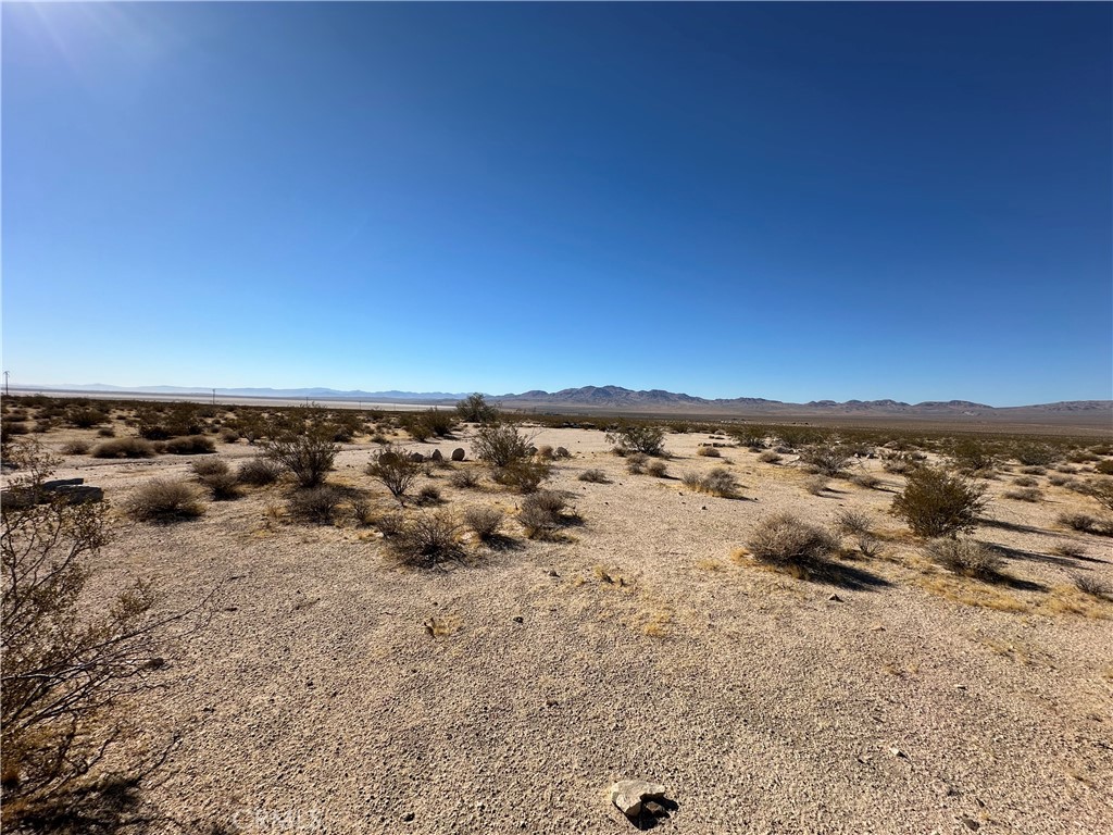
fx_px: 450
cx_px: 556
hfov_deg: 102.1
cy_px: 418
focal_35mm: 14
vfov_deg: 85.7
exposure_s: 1/3610
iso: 50
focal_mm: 2.22
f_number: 2.2
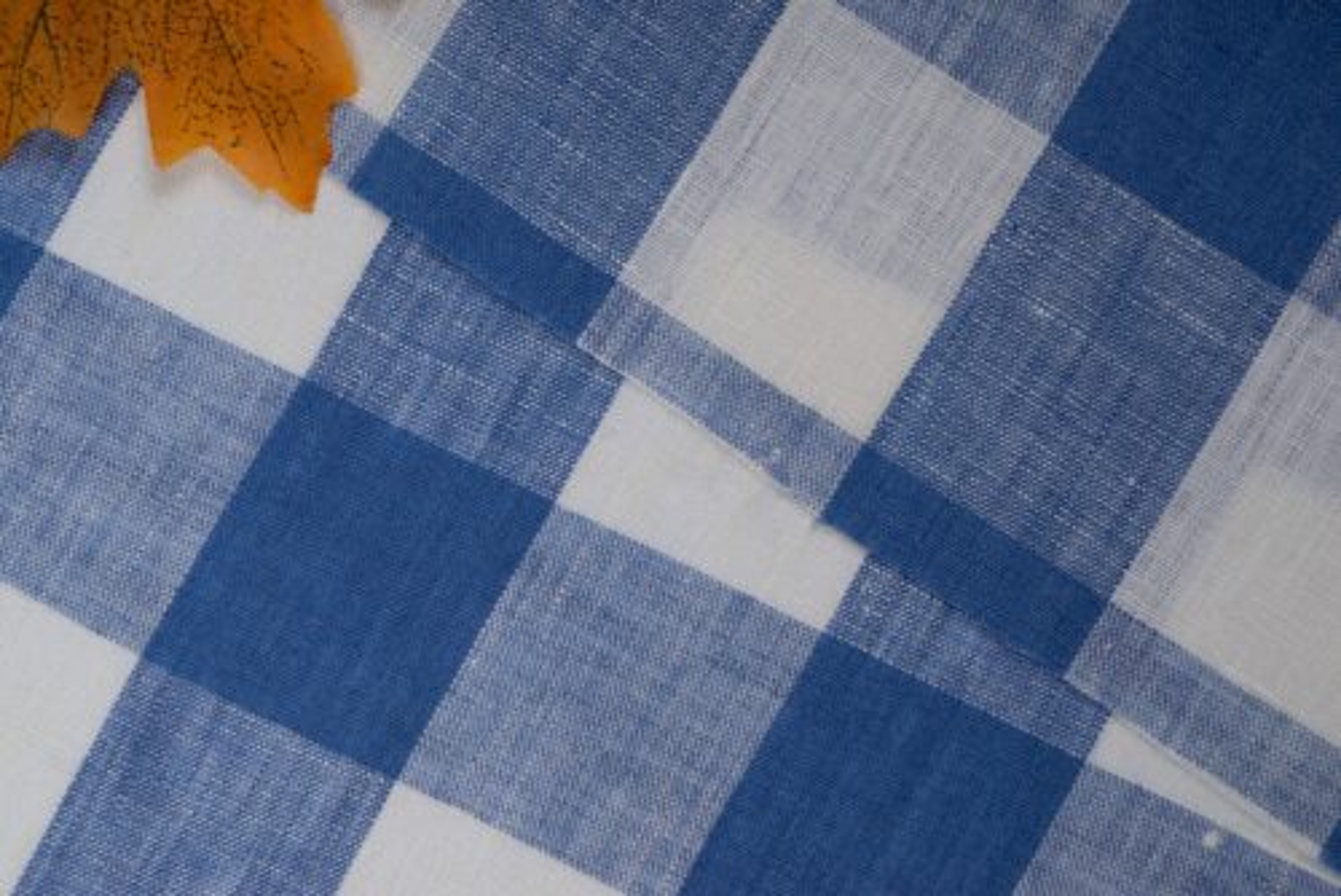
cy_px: 448
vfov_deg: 19.5
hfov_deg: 28.8
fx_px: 2609
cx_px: 670
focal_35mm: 70
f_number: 13
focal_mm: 70
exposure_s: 1/125
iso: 50
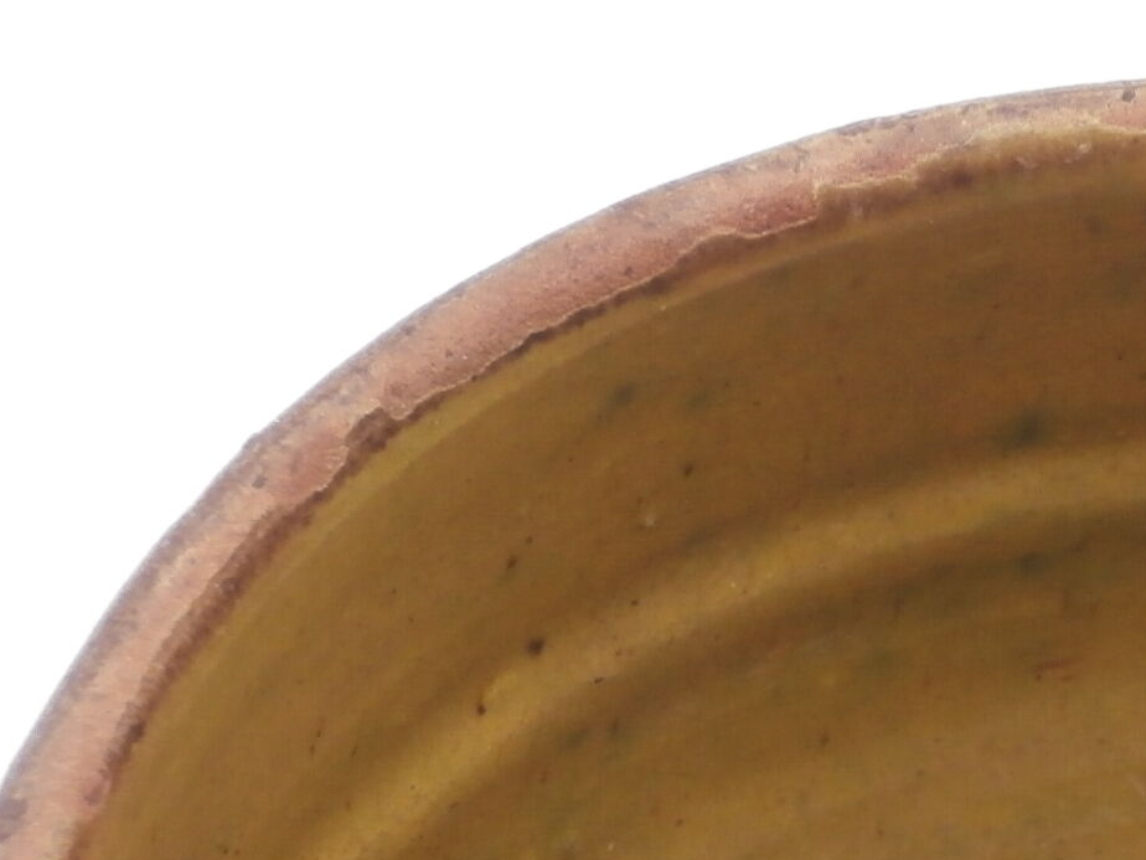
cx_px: 1142
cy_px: 1154
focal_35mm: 158
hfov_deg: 12.4
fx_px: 5231
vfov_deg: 9.2
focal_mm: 10.11
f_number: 4.5
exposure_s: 1/200
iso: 200
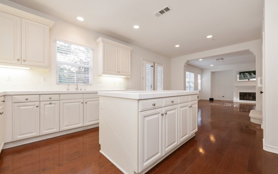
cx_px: 140
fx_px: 114
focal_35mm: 15
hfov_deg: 101.5
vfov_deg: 74.8
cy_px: 88
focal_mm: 14
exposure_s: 1/60
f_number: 4
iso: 640
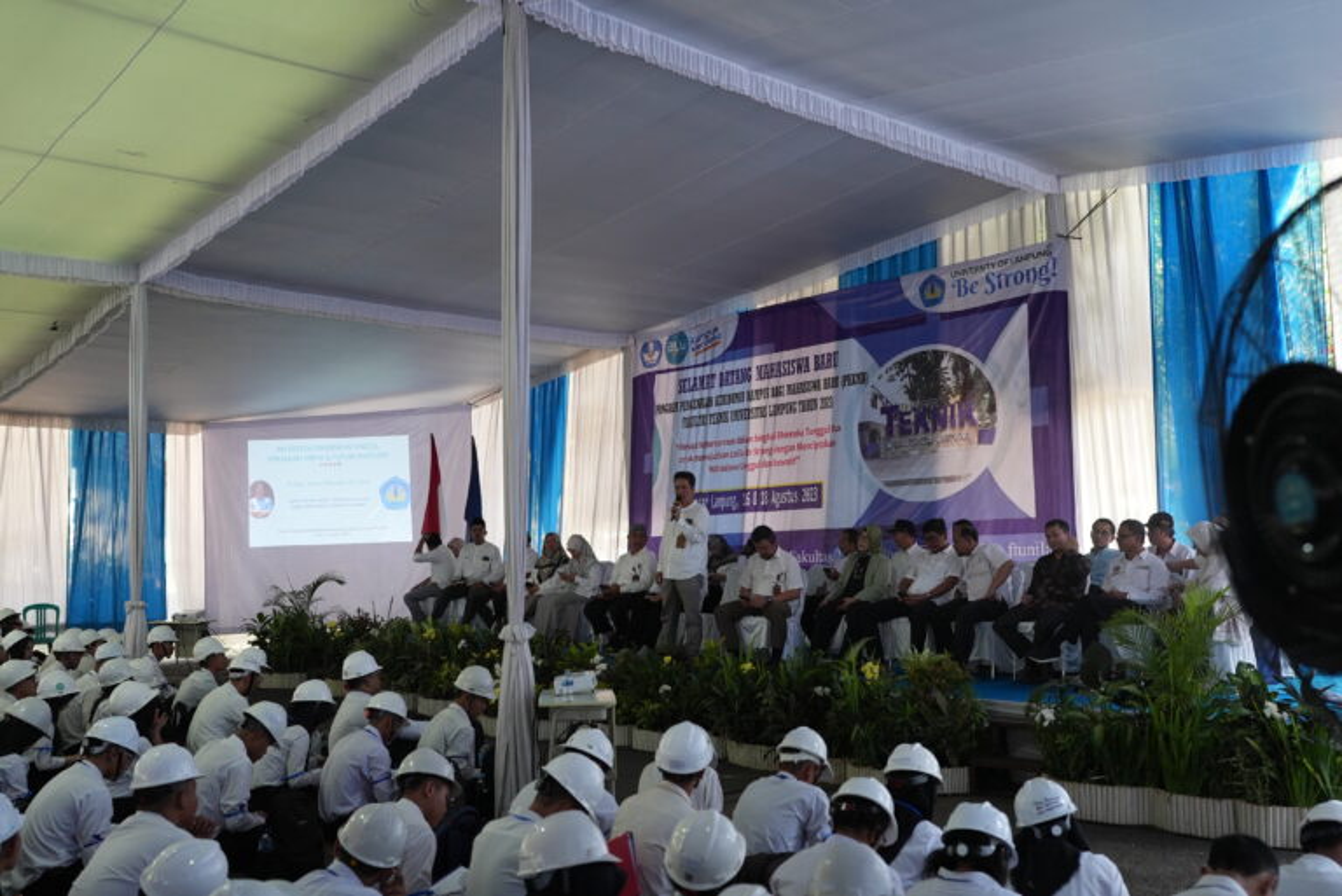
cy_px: 448
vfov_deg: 37.9
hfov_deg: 54.4
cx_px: 671
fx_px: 1305
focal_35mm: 35
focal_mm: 35
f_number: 3.2
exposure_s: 1/160
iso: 1250
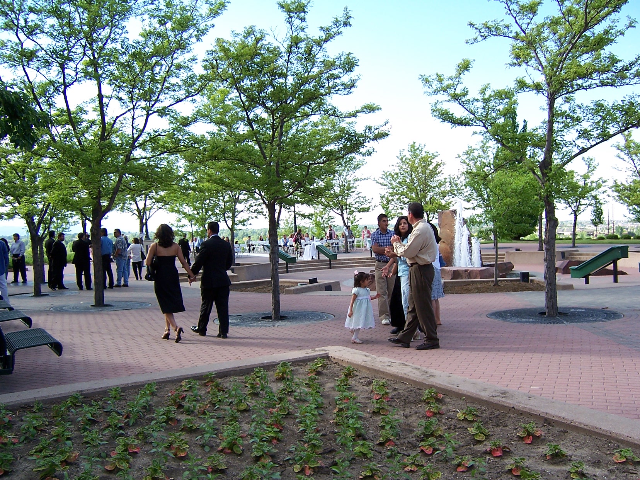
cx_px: 320
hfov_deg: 55.4
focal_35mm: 33
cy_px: 240
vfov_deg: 42.9
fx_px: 610
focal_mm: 5.5
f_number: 3.4
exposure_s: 1/250
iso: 80
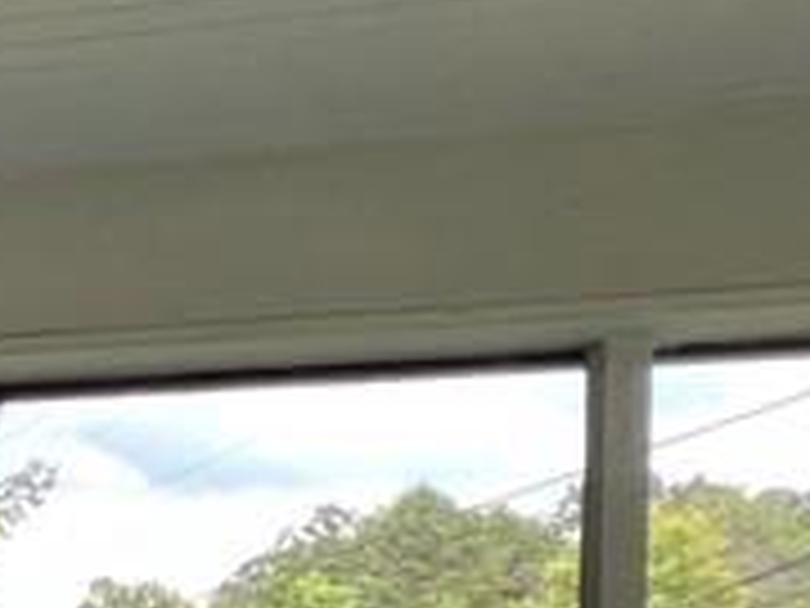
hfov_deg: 15.0
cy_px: 865
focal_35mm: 74
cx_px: -1148
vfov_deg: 18.1
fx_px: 1732
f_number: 1.8
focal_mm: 1.57
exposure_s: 1/99
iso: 40
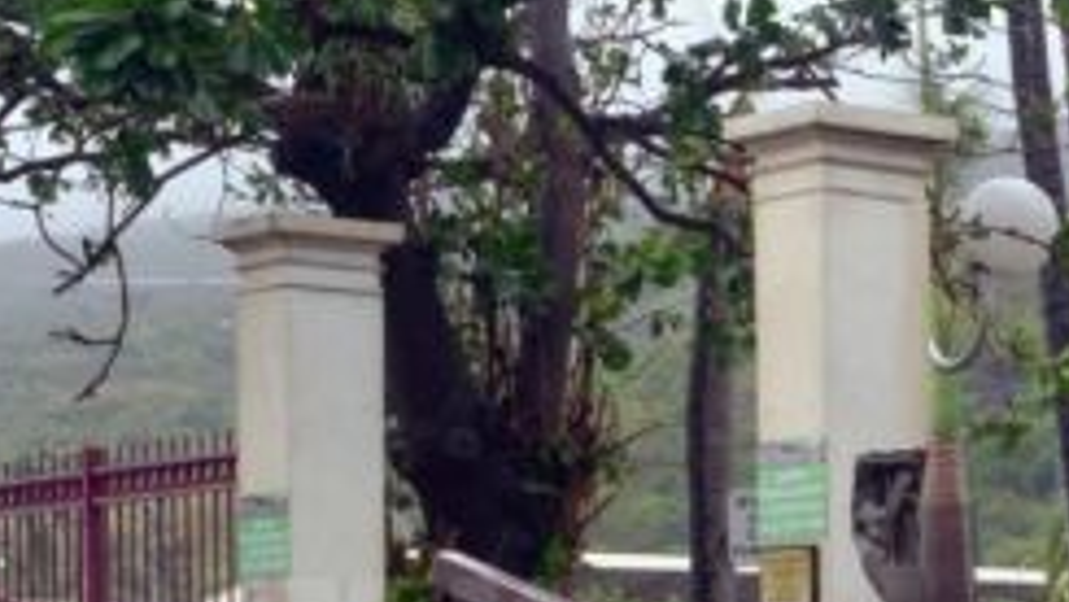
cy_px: 781
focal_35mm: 123
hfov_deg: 15.9
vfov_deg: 9.7
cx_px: 1619
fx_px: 3488
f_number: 8
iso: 1000
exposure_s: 1/250
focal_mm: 24
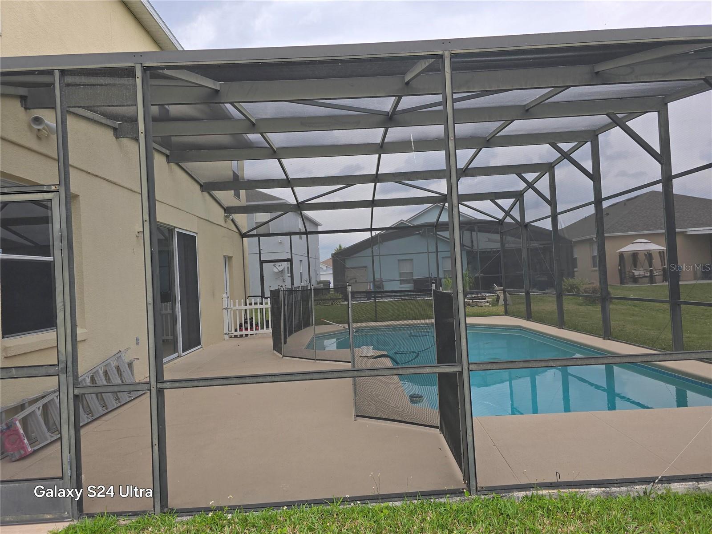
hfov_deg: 73.9
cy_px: 267
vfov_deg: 58.9
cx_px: 356
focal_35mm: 23
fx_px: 473
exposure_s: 1/268
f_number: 1.7
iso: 12
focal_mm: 6.3
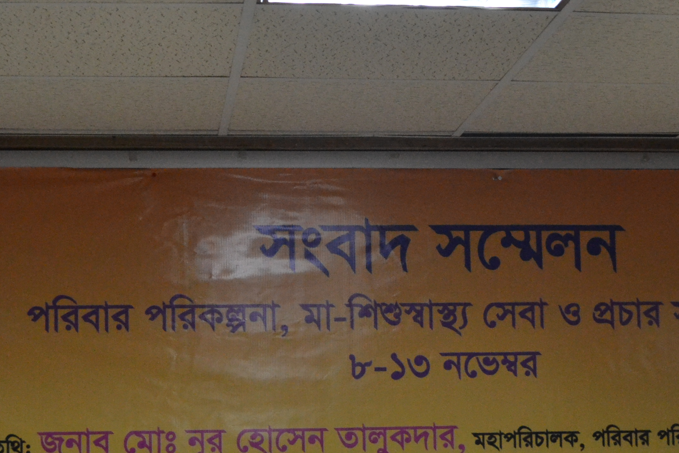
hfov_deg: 21.6
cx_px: 413
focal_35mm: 94
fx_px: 1774
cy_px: 313
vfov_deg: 14.5
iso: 2200
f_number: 4.5
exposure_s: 1/60
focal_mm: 29
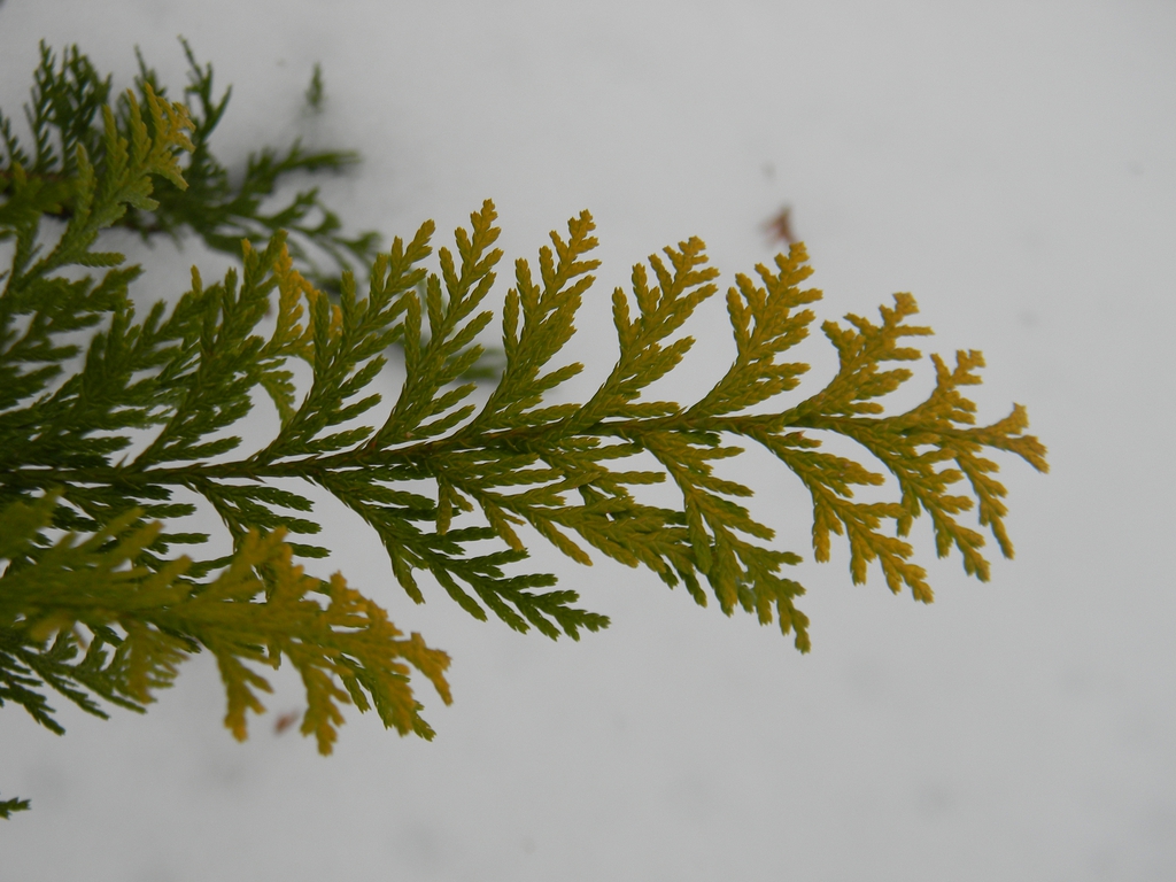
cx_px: 588
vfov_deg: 21.9
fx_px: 2276
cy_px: 441
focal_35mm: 67
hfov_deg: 29.0
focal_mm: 12.2
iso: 80
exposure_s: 1/60.7
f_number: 4.3
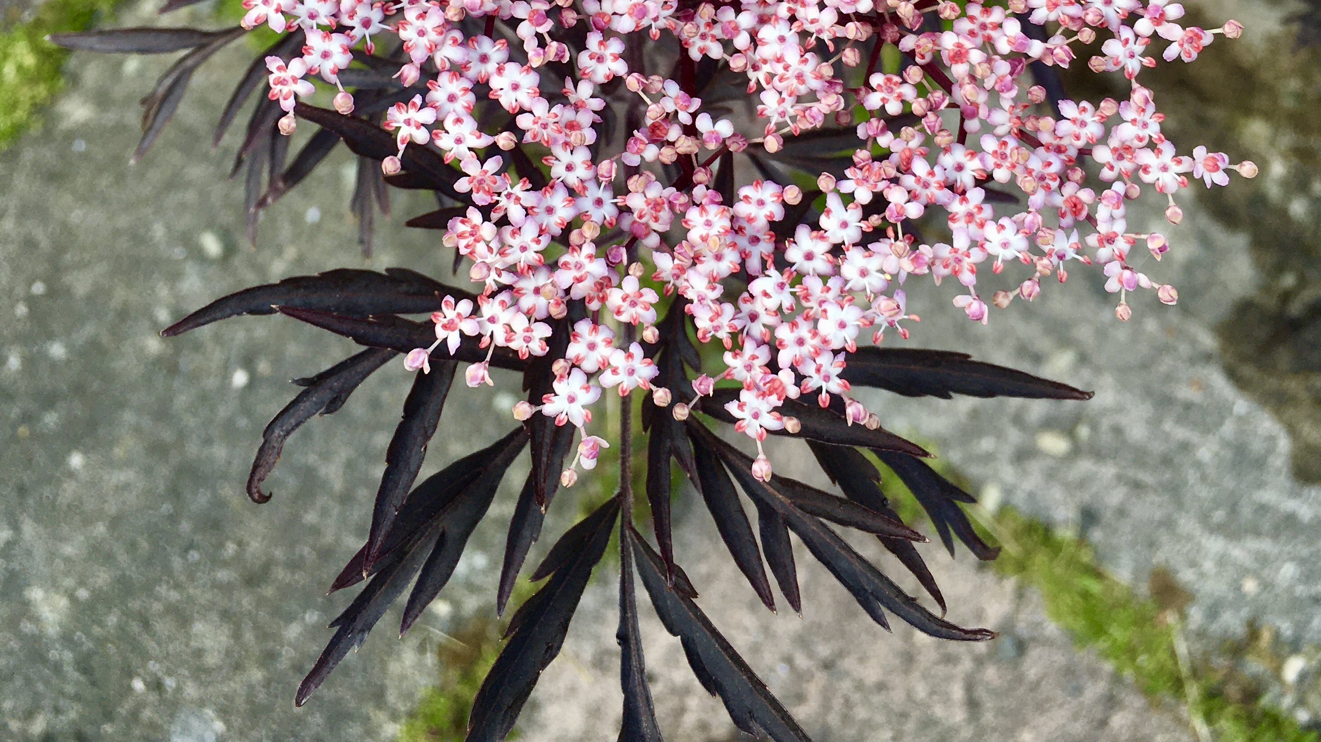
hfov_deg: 47.4
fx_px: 1506
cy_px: -50
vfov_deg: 25.9
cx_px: 654
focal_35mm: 43
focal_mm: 4.15
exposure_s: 1/371
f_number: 2.2
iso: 25
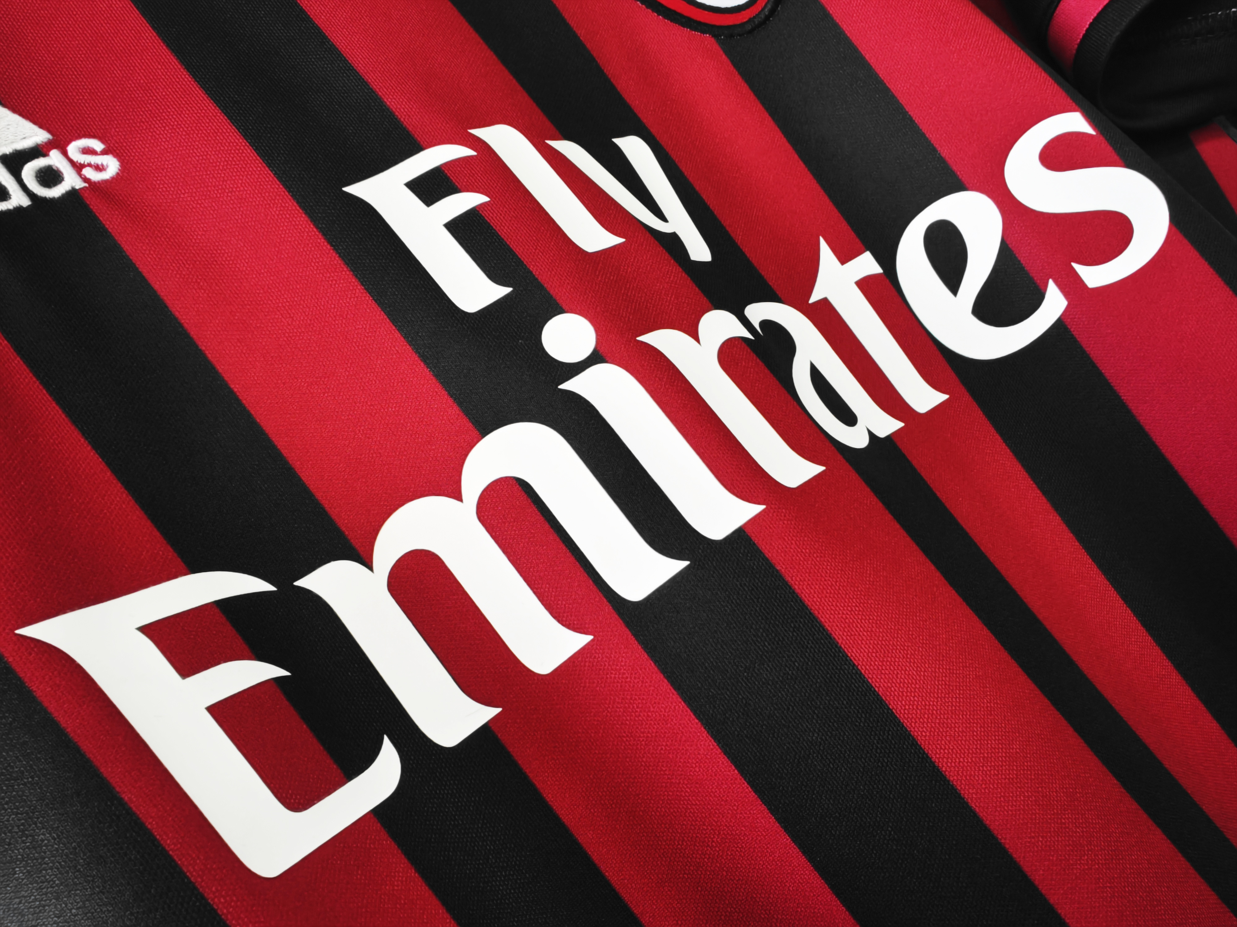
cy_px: 464
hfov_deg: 73.9
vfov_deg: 58.9
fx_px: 822
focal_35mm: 23
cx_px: 618
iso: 468
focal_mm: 2.59
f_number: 2.2
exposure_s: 1/100
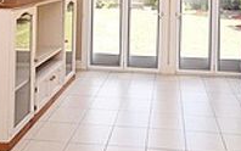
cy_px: -31
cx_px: 151
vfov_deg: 24.7
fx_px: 310
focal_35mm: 47
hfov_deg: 42.1
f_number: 5.6
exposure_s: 1/125
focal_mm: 13
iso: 320
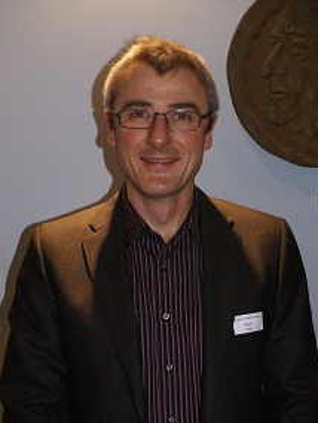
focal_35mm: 59
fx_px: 722
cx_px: 169
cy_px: 226
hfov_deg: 24.8
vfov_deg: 32.7
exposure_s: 1/60
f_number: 5.6
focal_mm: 30
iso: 400
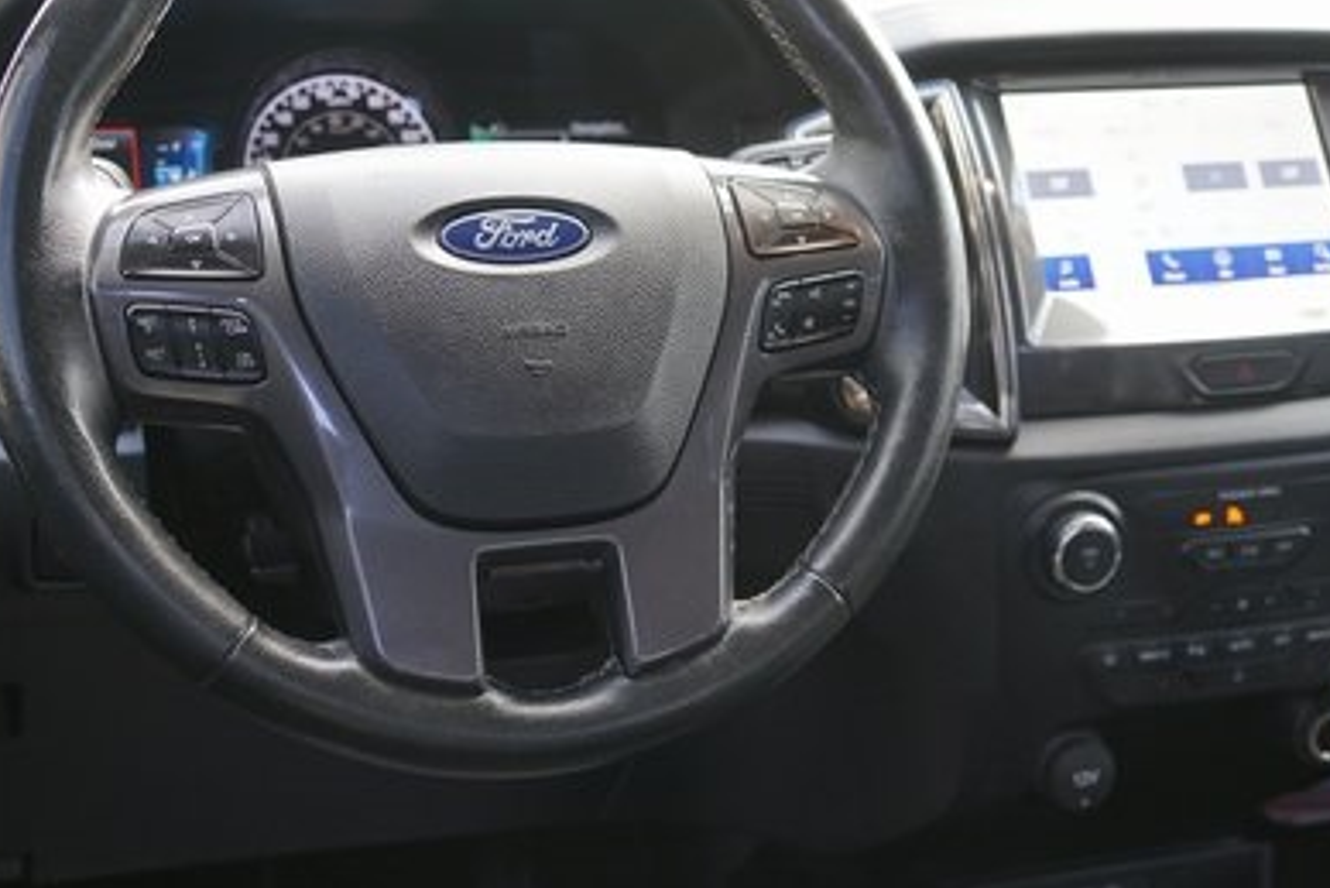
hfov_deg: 32.8
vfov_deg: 22.3
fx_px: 2254
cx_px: 771
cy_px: 372
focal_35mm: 61
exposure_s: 1/60
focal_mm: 37
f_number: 4
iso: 320
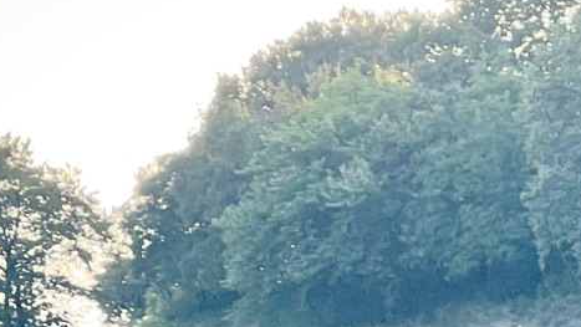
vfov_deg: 3.3
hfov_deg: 5.8
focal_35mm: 368
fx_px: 5671
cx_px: 580
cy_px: 847
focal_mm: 9
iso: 32
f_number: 2.8
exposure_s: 1/138
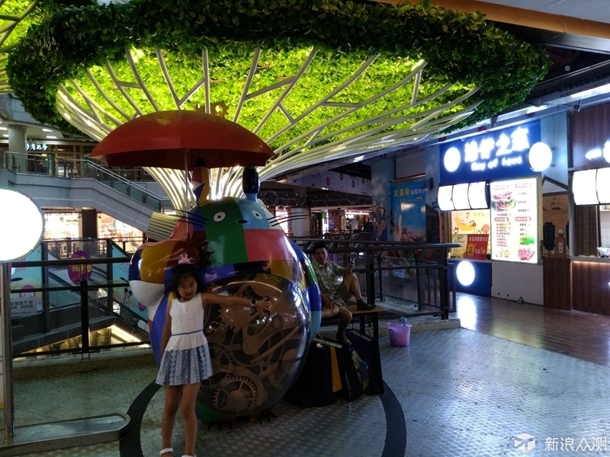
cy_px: 228
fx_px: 493
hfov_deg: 63.4
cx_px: 305
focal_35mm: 28
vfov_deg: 49.7
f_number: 2
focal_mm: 3.79
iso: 474
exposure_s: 1/30
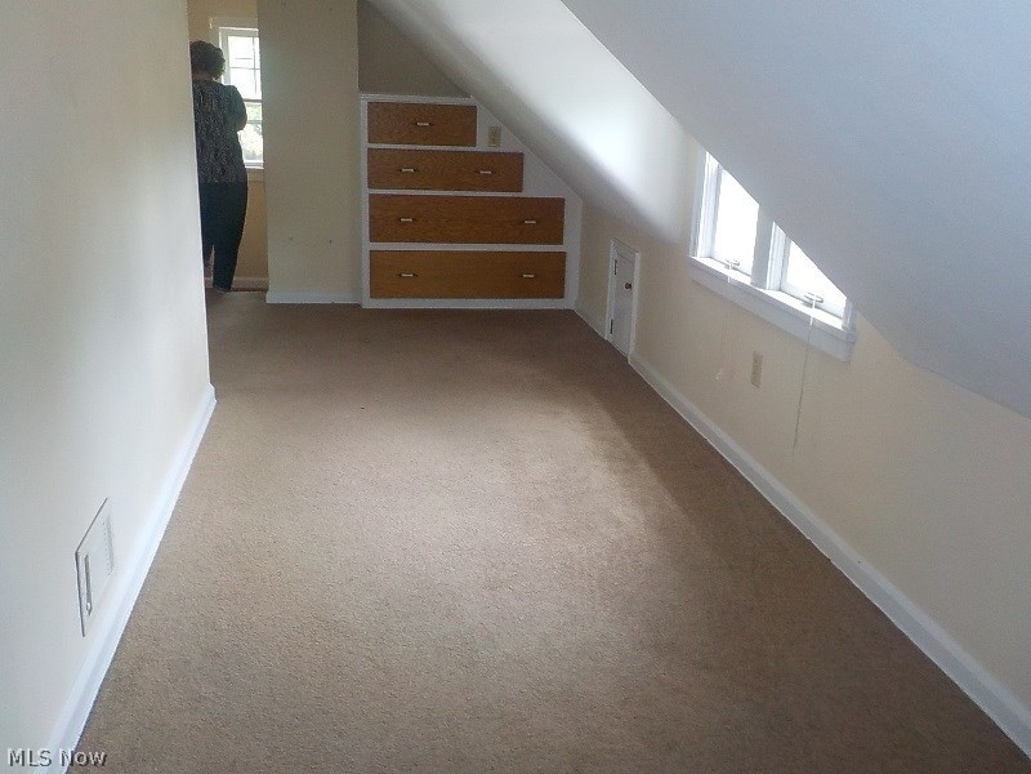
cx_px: 516
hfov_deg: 60.0
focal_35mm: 30
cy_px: 387
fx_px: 894
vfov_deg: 46.8
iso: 200
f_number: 3.3
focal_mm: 4.1
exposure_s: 1/30
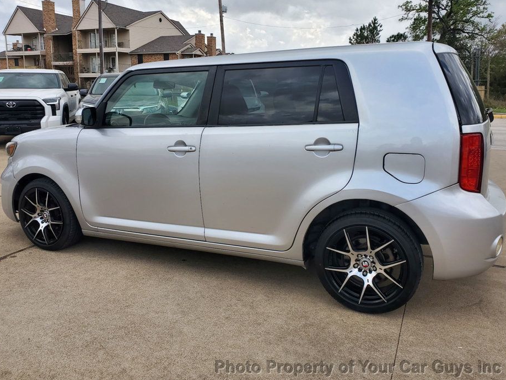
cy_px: 174
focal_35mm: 29
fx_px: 424
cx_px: 249
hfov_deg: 61.6
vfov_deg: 48.2
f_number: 2.4
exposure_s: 1/712
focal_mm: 4.3
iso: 50
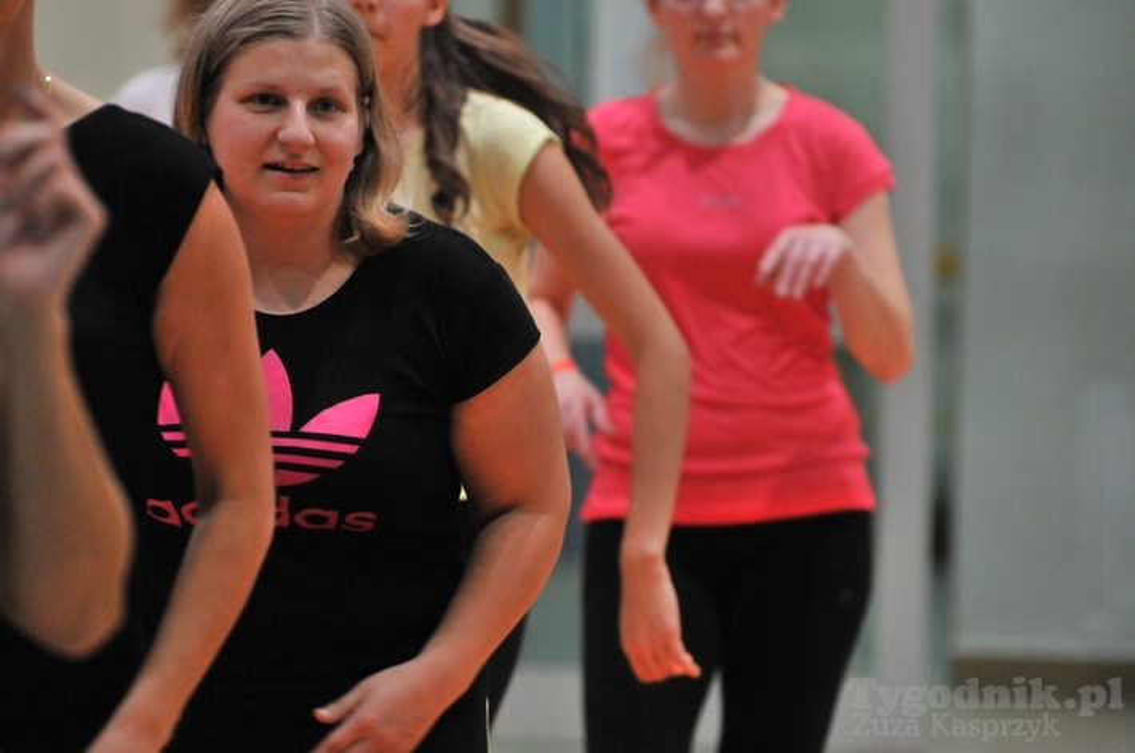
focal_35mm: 360
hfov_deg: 5.7
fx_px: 11332
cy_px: 376
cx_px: 568
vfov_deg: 3.8
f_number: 5.3
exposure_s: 1/125
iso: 1600
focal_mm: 240
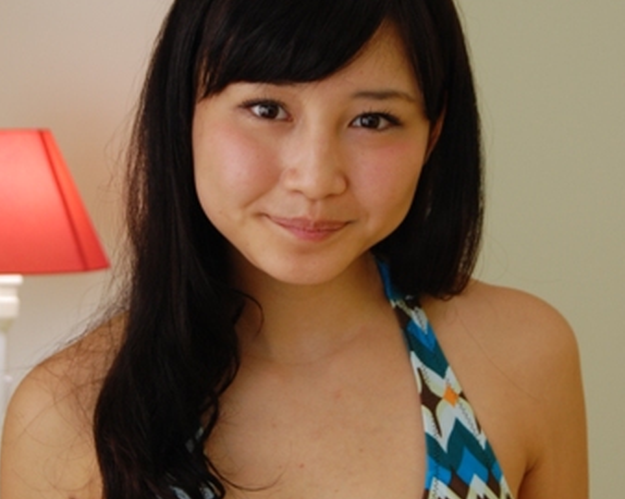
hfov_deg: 17.2
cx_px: 264
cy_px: 272
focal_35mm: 112
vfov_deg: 13.7
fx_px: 2071
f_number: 5.6
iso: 360
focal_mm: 42
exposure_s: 1/125
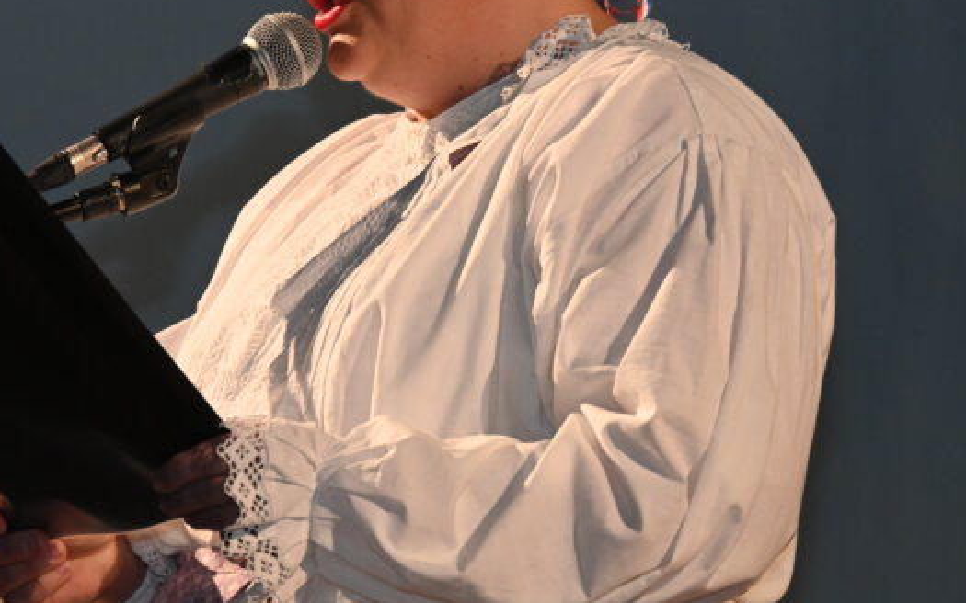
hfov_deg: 7.3
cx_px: 309
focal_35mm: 288
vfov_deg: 4.6
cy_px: 201
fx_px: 7581
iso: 2200
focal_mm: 145
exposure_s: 1/60
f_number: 6.3
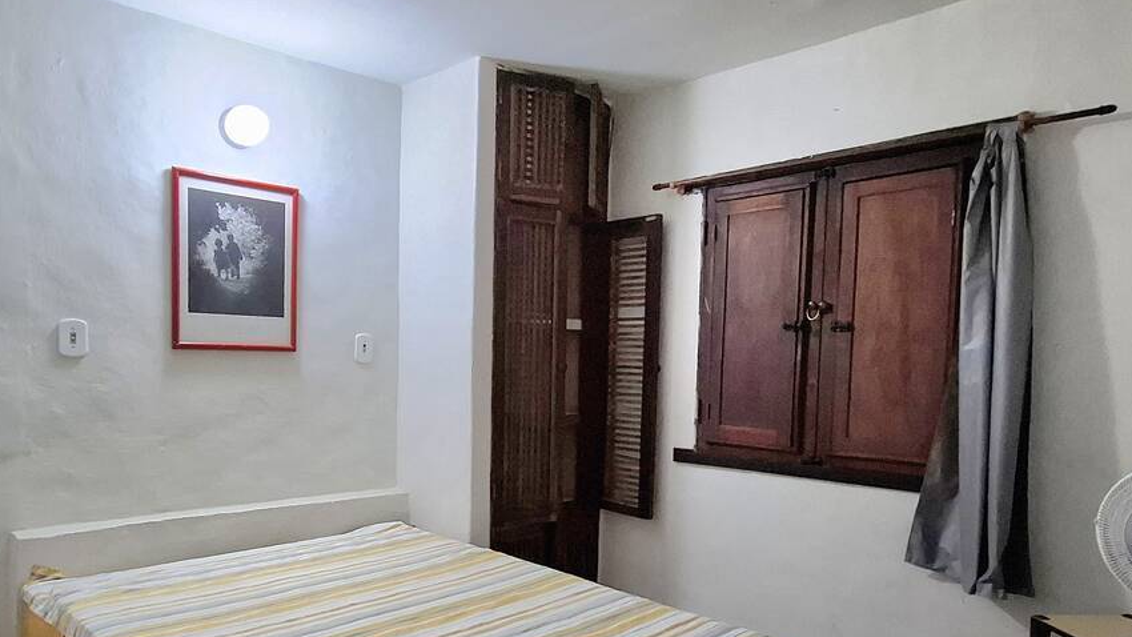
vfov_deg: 47.1
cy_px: 409
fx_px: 720
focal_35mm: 24
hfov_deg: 76.0
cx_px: 502
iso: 200
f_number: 2.2
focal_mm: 1.74
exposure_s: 1/24
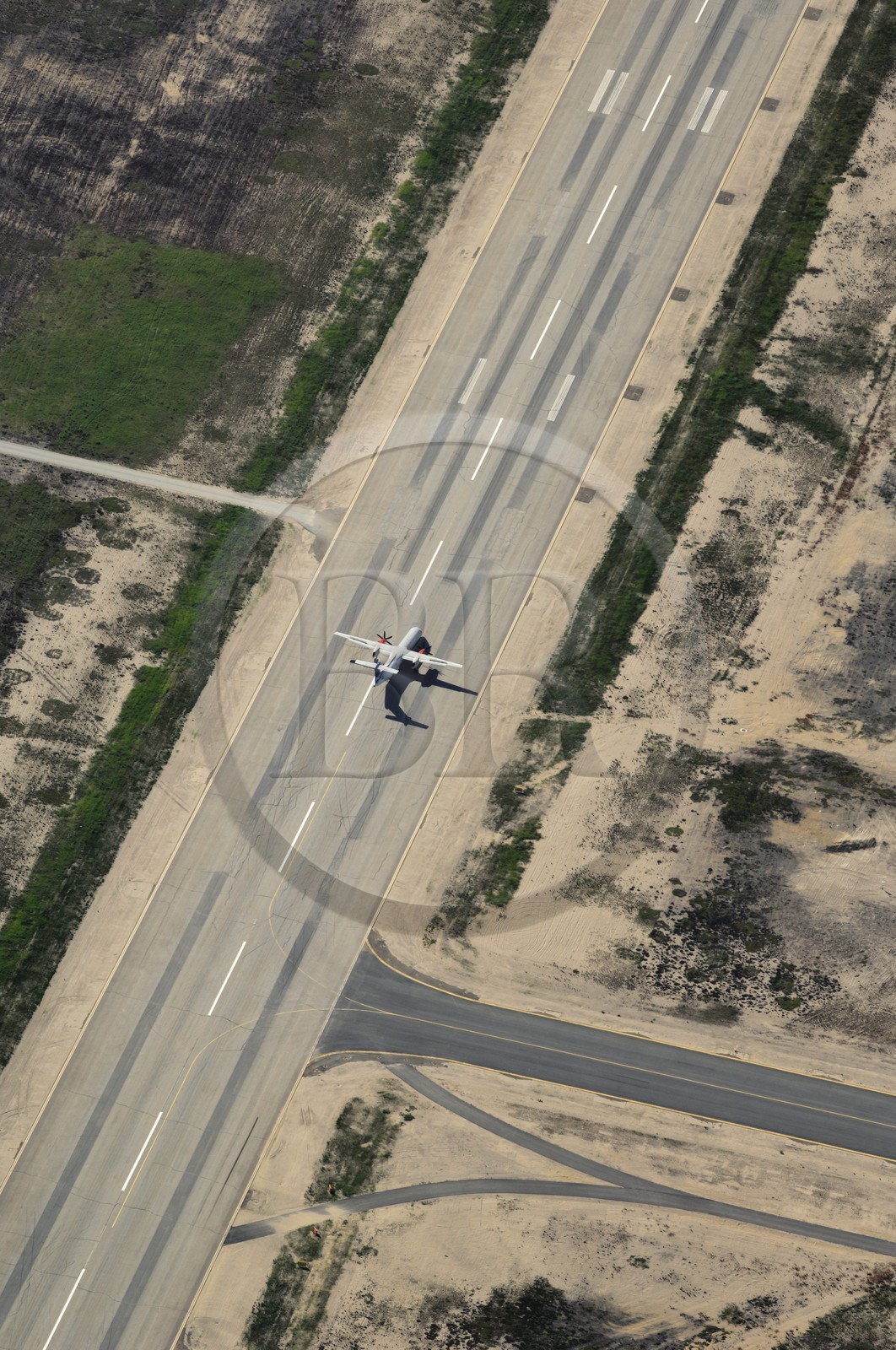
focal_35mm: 300
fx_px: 11233
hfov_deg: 4.6
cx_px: 448
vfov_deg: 6.9
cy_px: 675
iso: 100
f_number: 3.2
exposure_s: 1/2000
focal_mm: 200
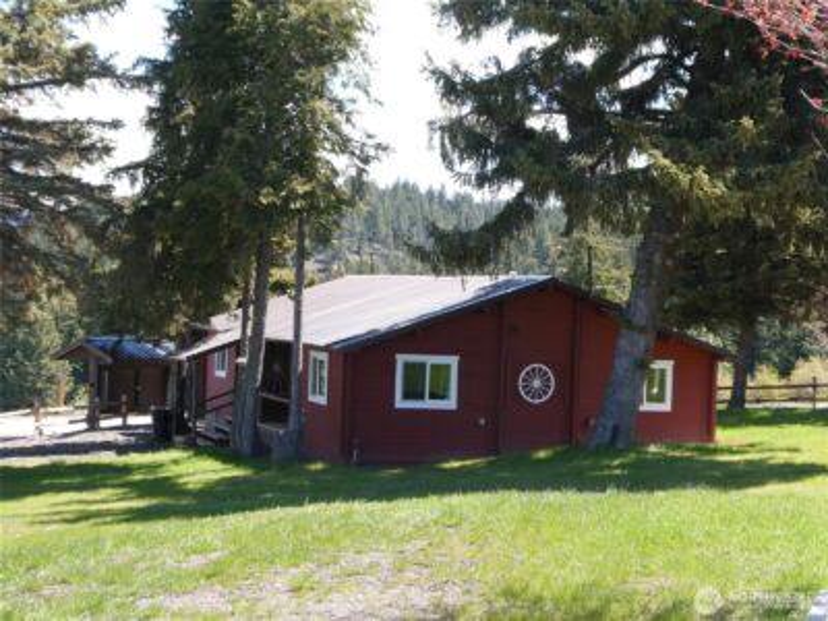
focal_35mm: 61
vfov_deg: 24.0
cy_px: 310
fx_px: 1459
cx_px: 414
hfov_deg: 31.7
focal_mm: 10.9
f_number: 5.6
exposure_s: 1/80
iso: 80
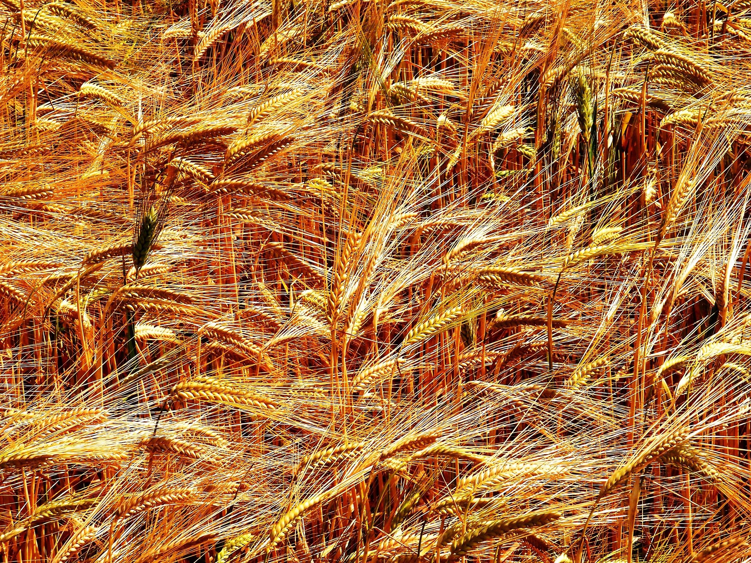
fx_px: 2430
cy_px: 282
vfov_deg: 13.2
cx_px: 376
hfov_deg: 17.6
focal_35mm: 112
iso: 100
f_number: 8
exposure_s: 1/640
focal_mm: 24
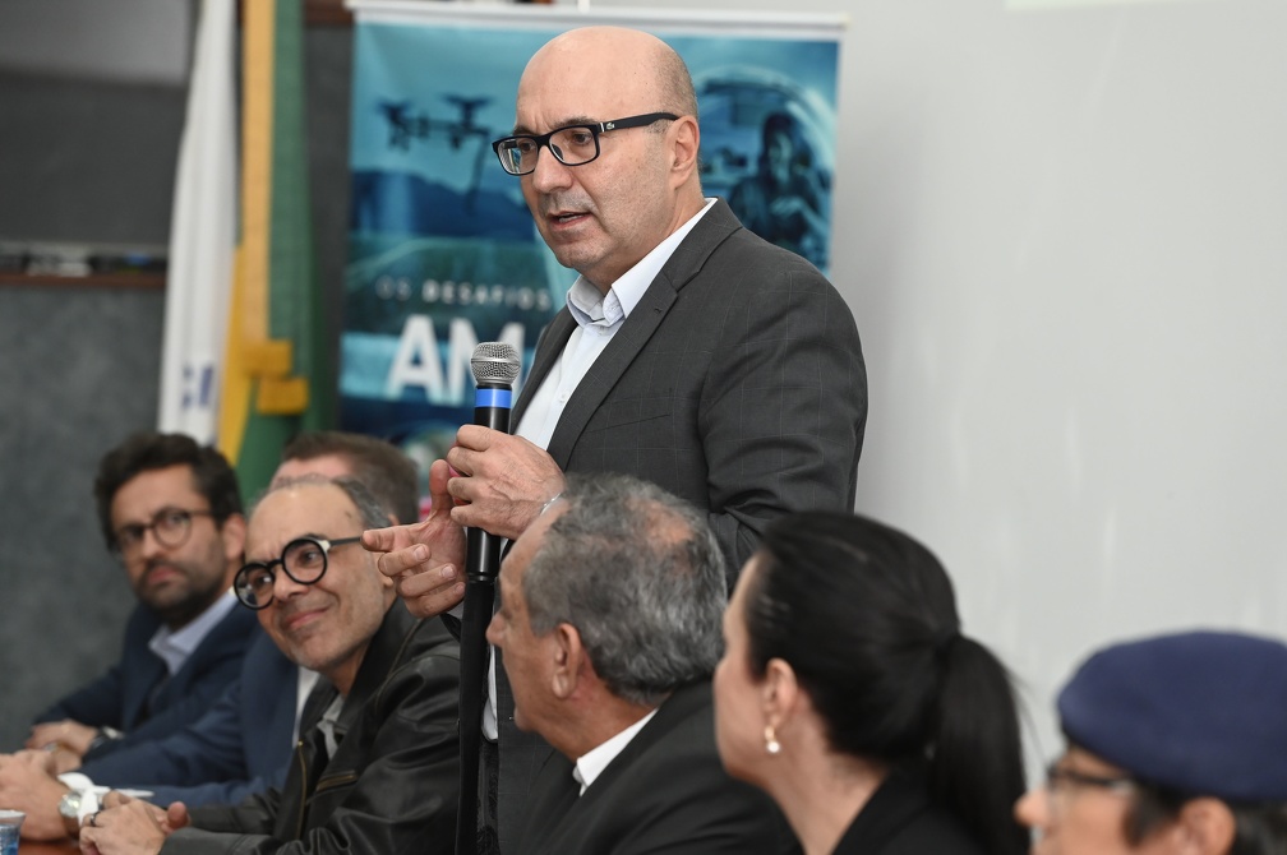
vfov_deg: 8.3
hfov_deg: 12.5
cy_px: 428
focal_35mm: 165
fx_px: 5893
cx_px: 644
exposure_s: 1/200
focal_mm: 165
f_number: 5
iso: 2500
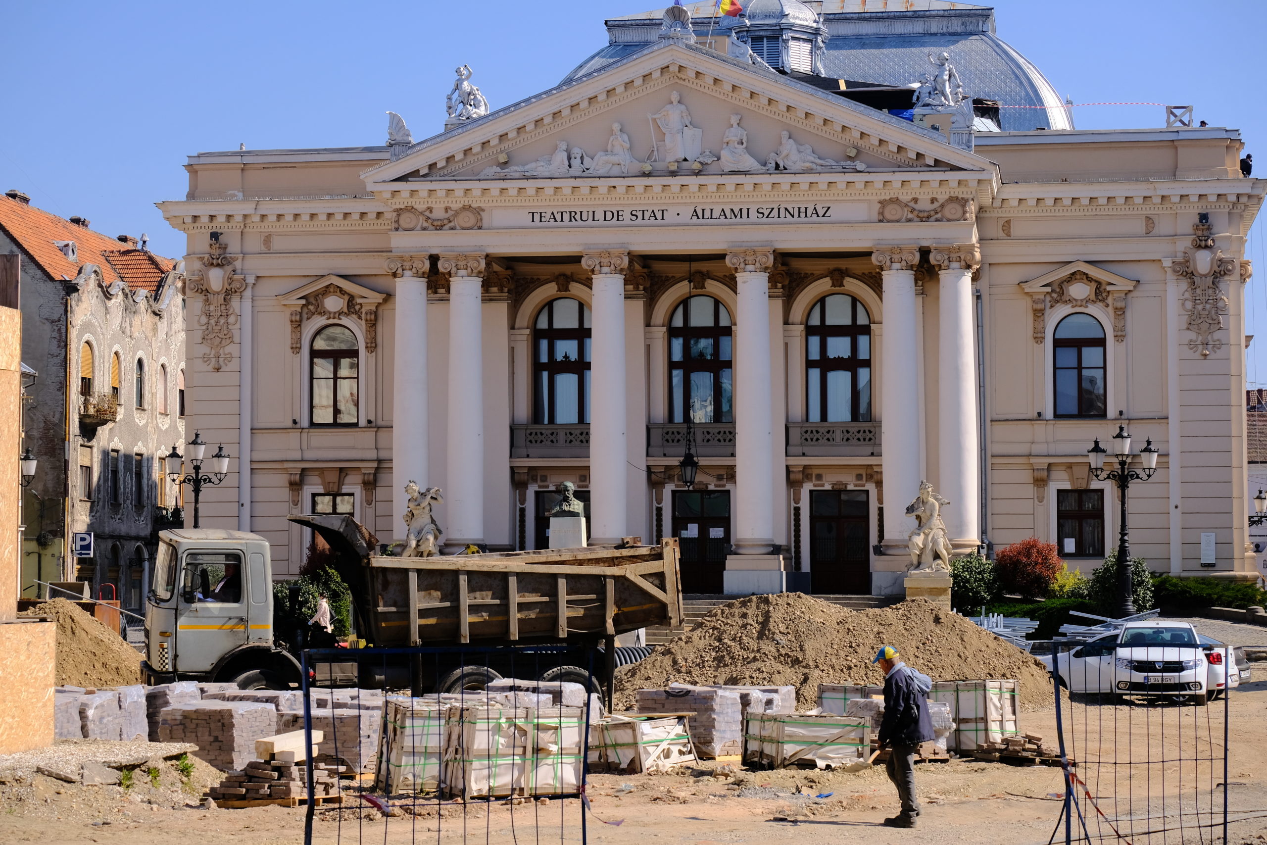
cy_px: 422
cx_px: 634
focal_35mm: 75
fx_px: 2640
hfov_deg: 27.0
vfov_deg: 18.2
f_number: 9
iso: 400
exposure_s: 1/400
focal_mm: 50
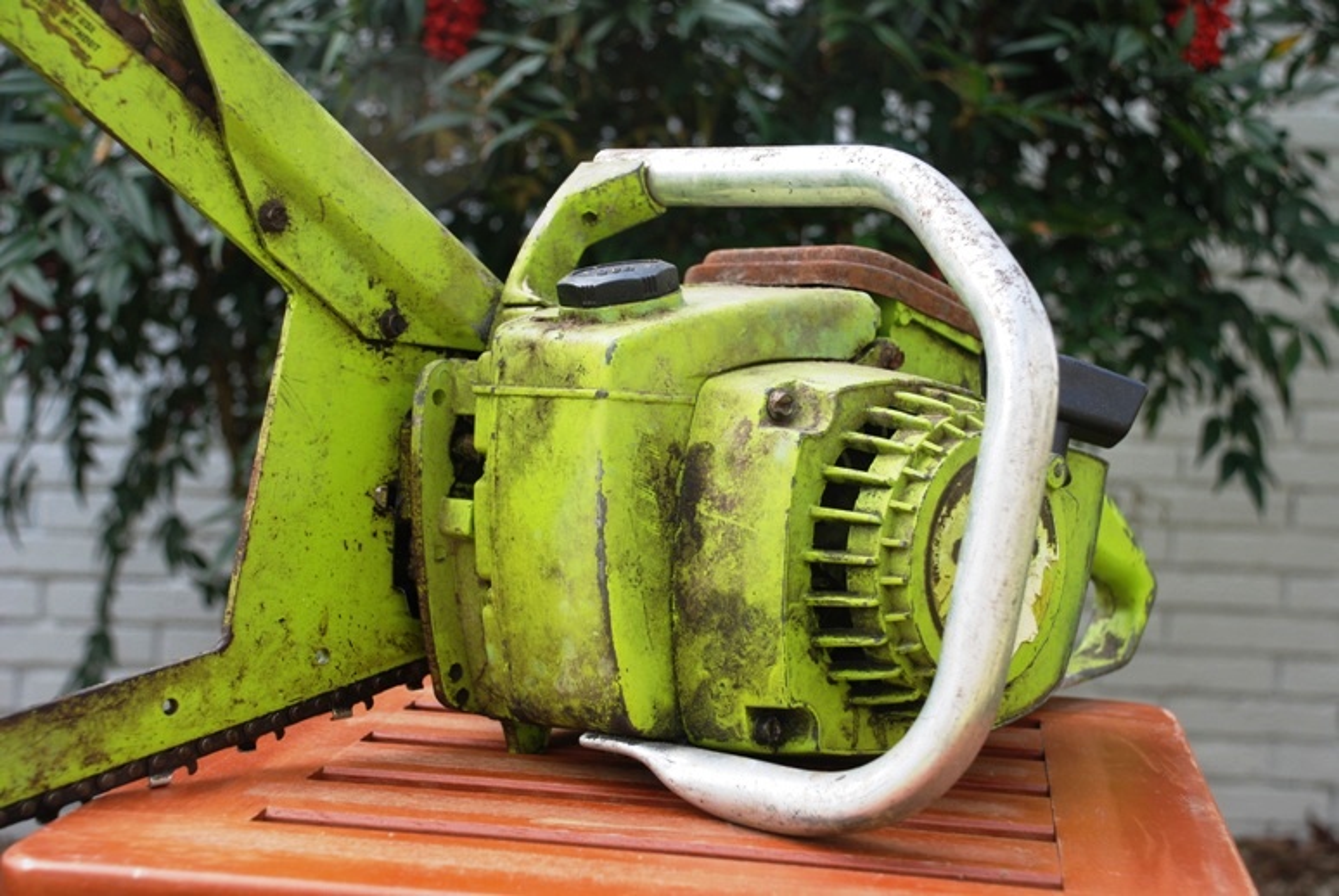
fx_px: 2122
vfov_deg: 23.8
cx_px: 670
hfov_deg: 35.0
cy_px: 448
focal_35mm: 57
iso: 125
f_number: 5.6
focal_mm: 38
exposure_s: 1/125
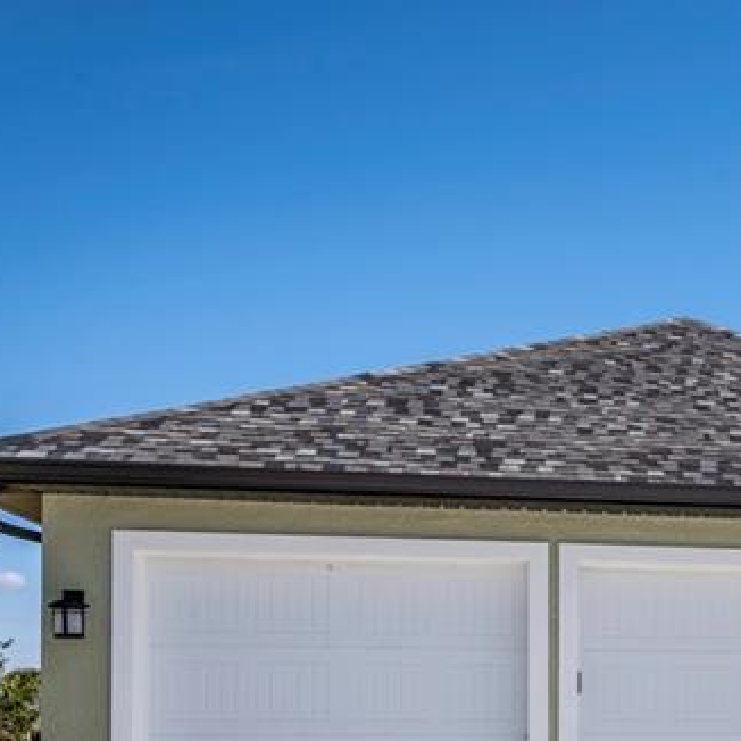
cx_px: 1093
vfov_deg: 26.0
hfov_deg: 22.4
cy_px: 667
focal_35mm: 64
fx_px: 1550
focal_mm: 24
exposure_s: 1/500
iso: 200
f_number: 11
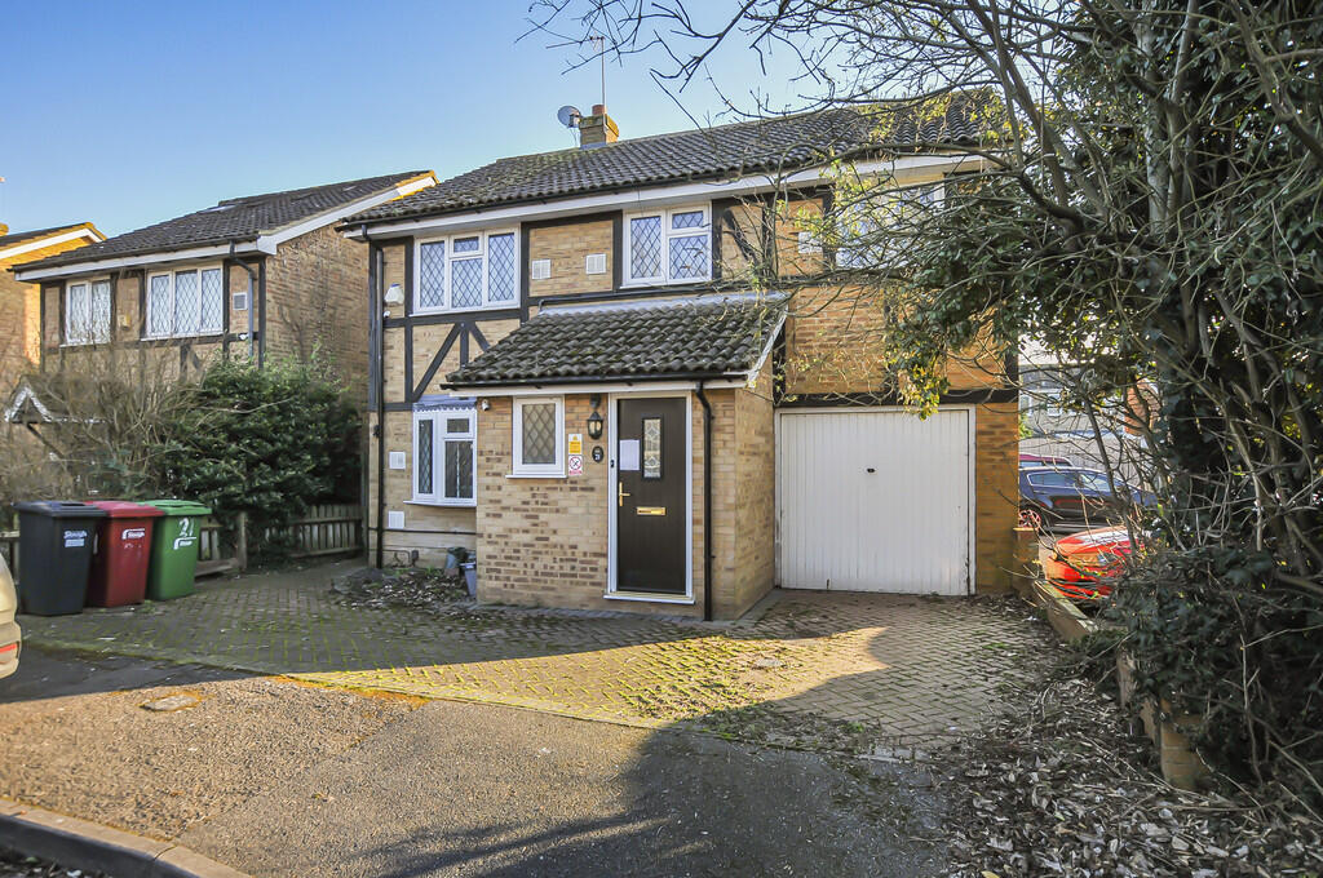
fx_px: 716
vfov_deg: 63.1
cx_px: 662
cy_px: 439
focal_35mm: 20
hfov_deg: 85.5
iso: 320
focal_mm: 13
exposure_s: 1/320
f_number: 5.6
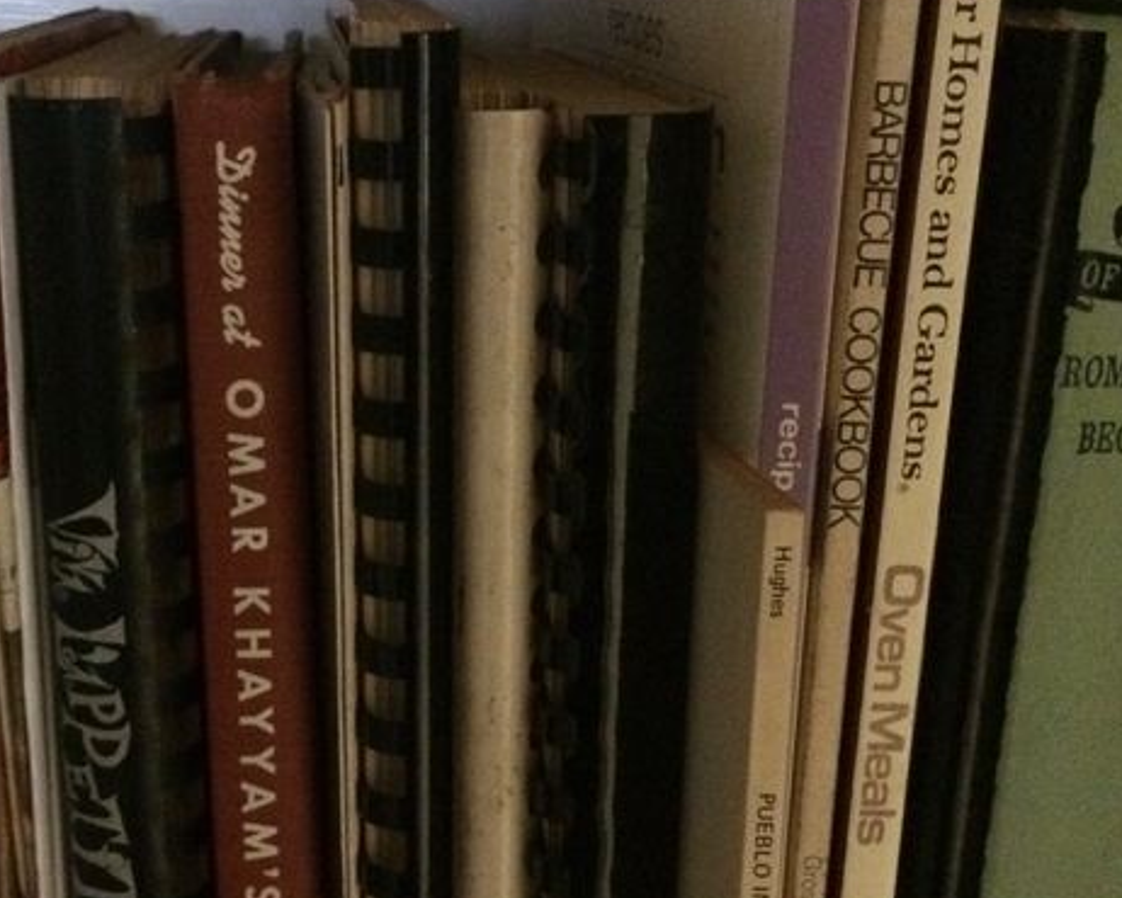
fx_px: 1894
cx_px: 359
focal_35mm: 57
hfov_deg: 32.7
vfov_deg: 26.7
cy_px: 433
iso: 800
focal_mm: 4.12
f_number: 2.2
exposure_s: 1/15
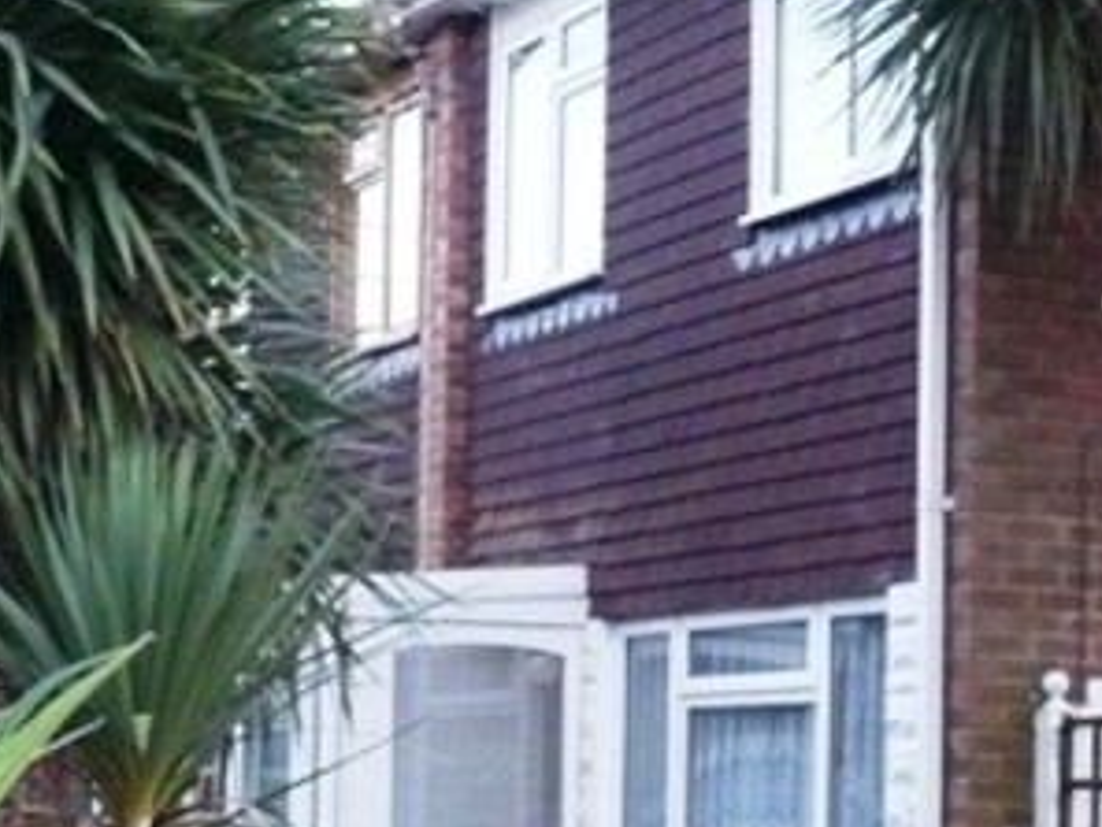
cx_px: 1043
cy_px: 719
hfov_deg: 20.5
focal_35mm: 93
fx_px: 2962
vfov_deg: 15.7
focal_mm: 4.8
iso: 320
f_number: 2.8
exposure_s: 1/30
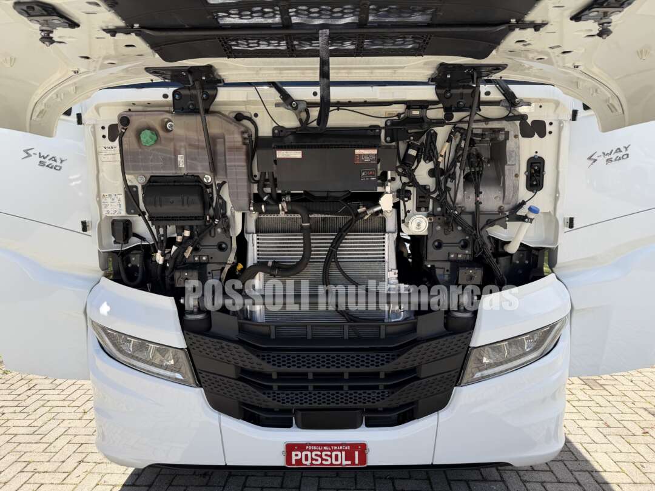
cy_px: 246
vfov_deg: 56.8
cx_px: 328
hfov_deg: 71.6
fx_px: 454
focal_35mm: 24
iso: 80
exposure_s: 1/1553
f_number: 1.78
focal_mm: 6.76
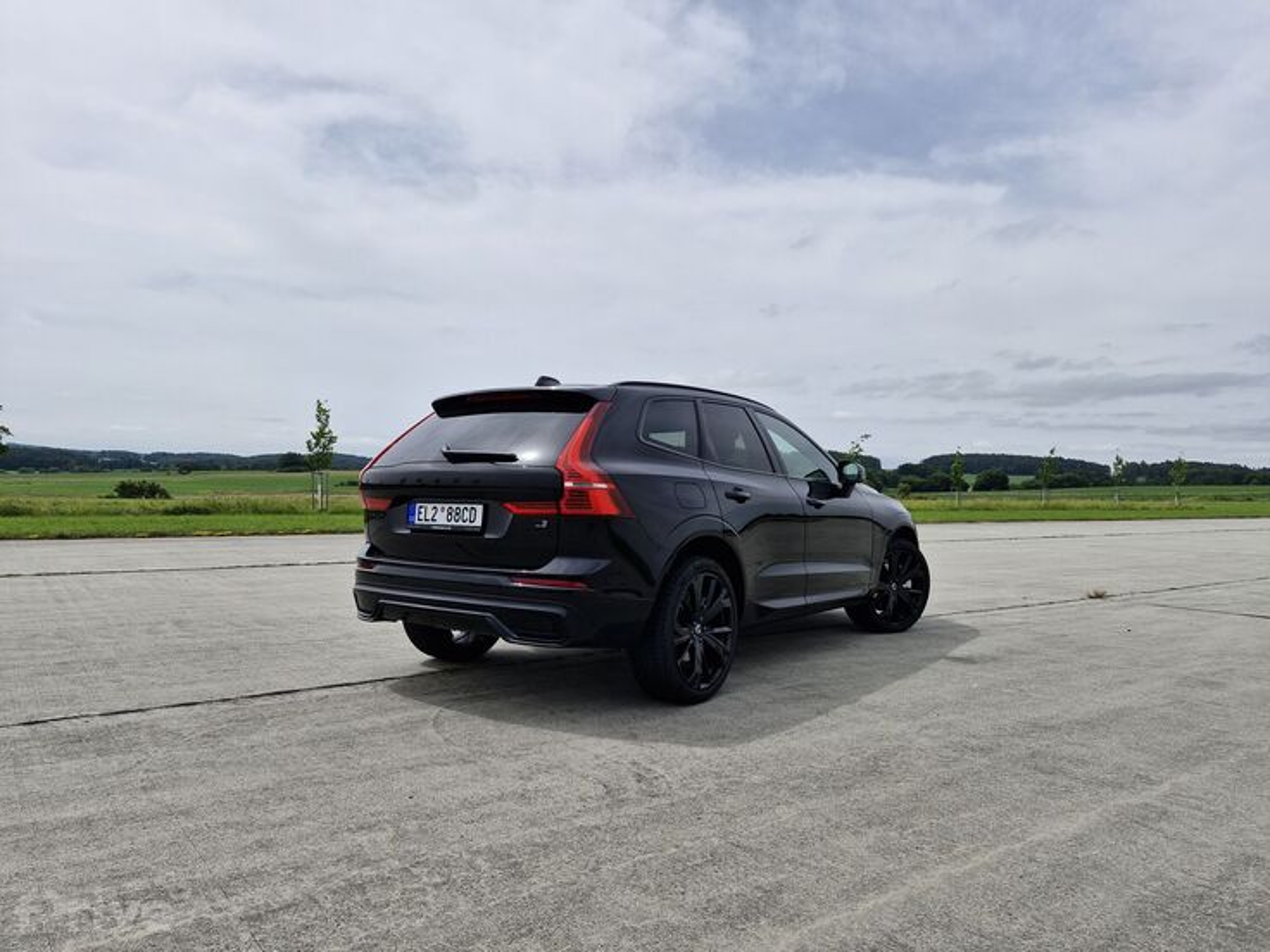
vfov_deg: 58.9
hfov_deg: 73.9
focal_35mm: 23
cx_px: 635
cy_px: 476
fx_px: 844
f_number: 1.8
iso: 50
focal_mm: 5.54
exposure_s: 1/3440
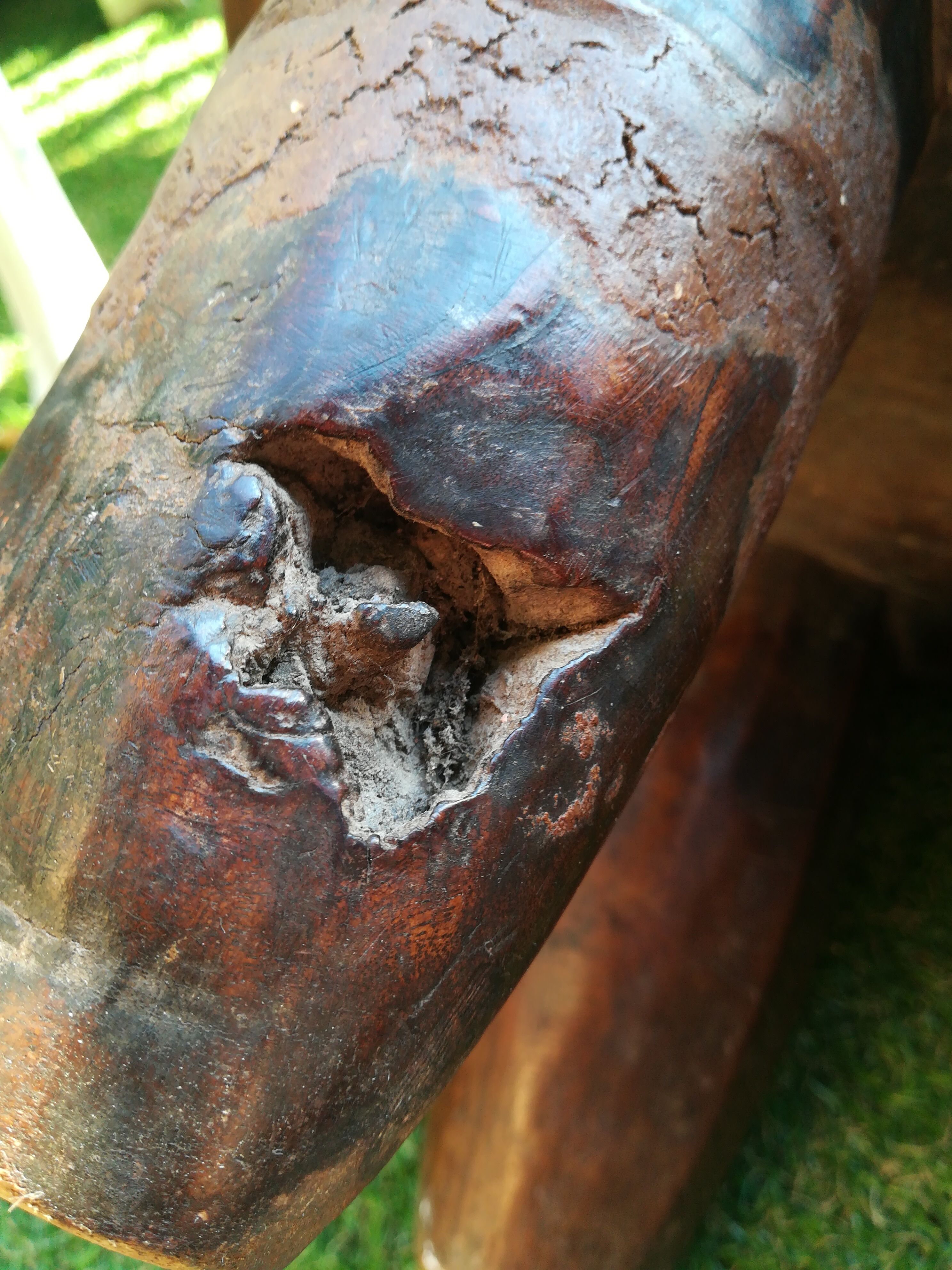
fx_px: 953
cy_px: 635
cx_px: 476
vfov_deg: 67.3
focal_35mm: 26
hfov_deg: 53.1
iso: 80
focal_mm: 3.83
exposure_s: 1/33.3
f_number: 2.2
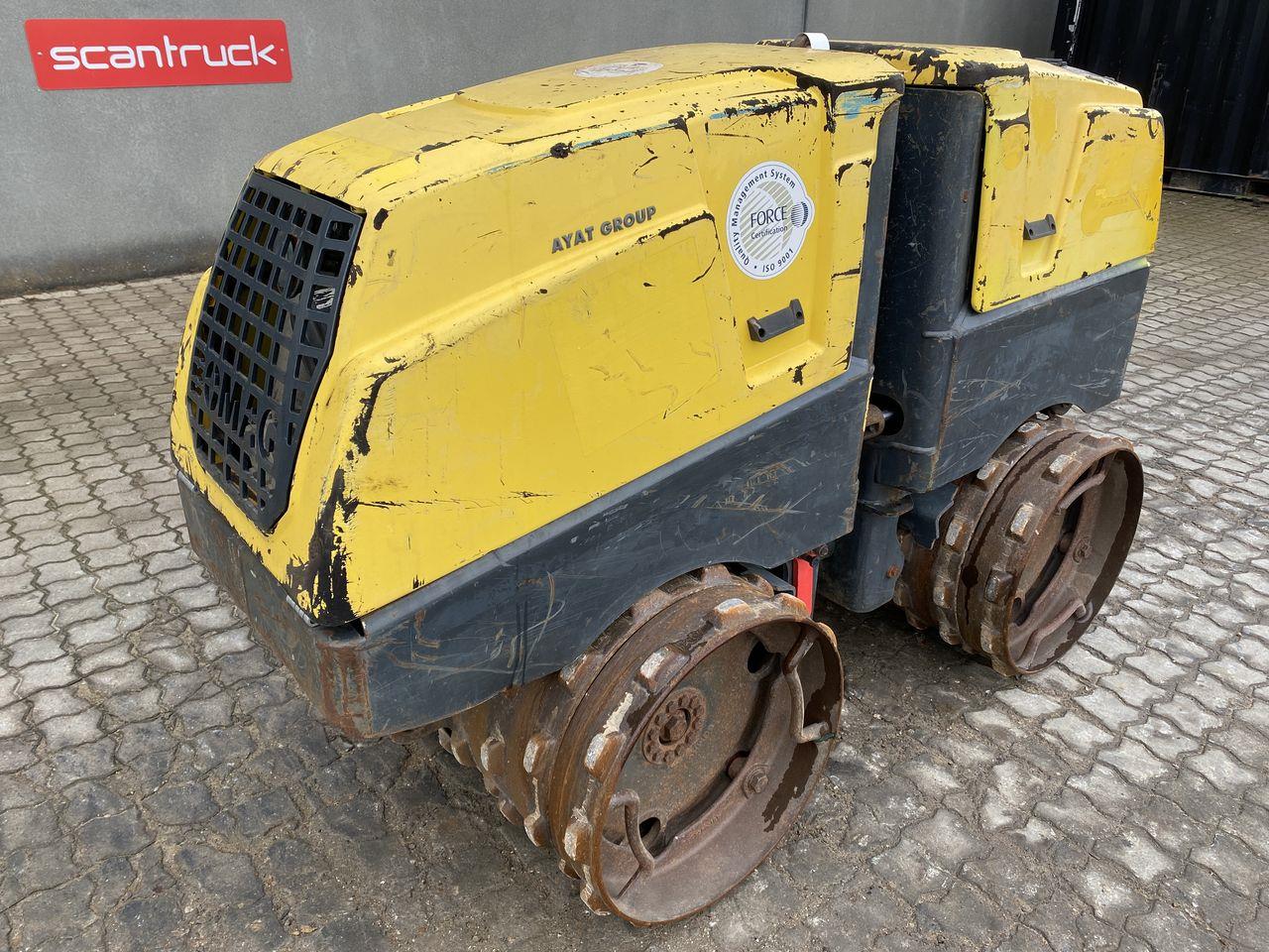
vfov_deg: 53.1
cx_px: 634
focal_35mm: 26
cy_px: 476
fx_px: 953
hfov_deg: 67.3
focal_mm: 4.25
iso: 32
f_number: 1.8
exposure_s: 1/122
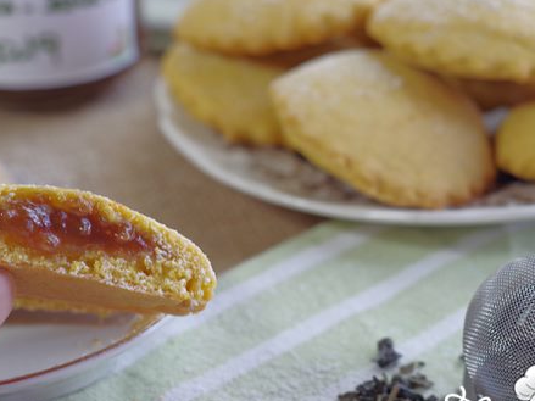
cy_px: 165
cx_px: 221
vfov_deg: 12.9
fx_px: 1777
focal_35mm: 115
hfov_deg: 17.1
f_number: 4.5
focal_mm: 50
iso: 400
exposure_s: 1/30
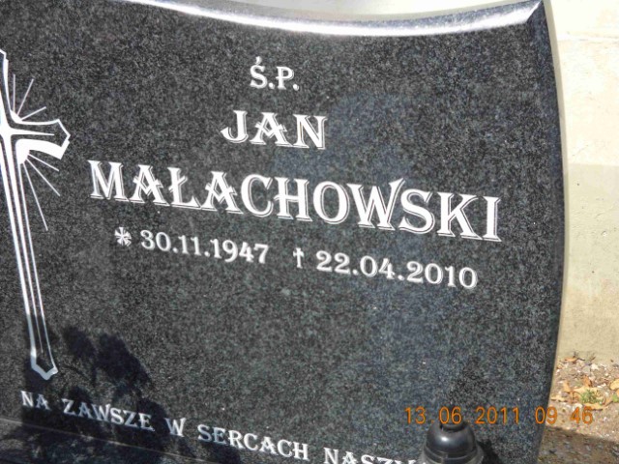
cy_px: 232
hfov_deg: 34.3
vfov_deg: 26.1
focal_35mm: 56
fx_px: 1001
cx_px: 310
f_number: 6.4
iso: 64
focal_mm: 9.24
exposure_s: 1/135
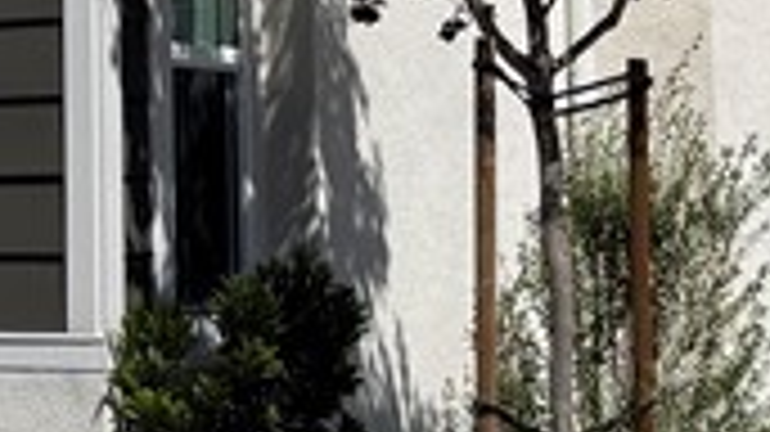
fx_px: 3204
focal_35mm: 157
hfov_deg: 13.3
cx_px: -153
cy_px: -158
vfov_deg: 7.6
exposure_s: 1/10309
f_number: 1.78
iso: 80
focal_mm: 6.76
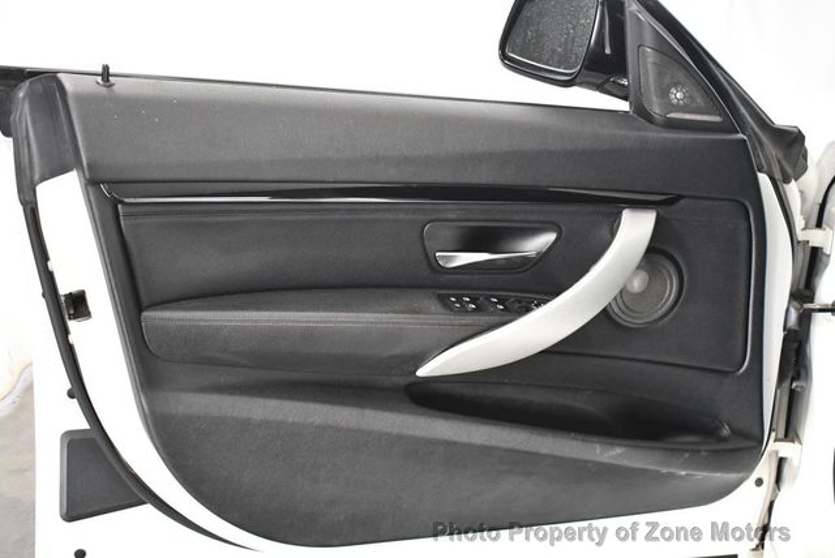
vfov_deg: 28.1
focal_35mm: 48
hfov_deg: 41.1
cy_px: 279
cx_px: 418
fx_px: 1114
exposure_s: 1/125
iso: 2800
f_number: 4
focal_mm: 24
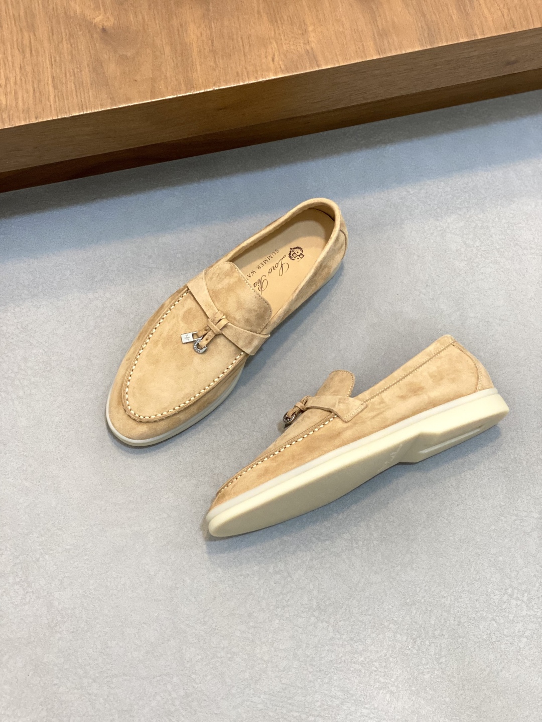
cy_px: 361
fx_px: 1086
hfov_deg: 28.0
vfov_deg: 36.8
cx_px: 271
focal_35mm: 52
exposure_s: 1/100
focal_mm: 6
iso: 160
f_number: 2
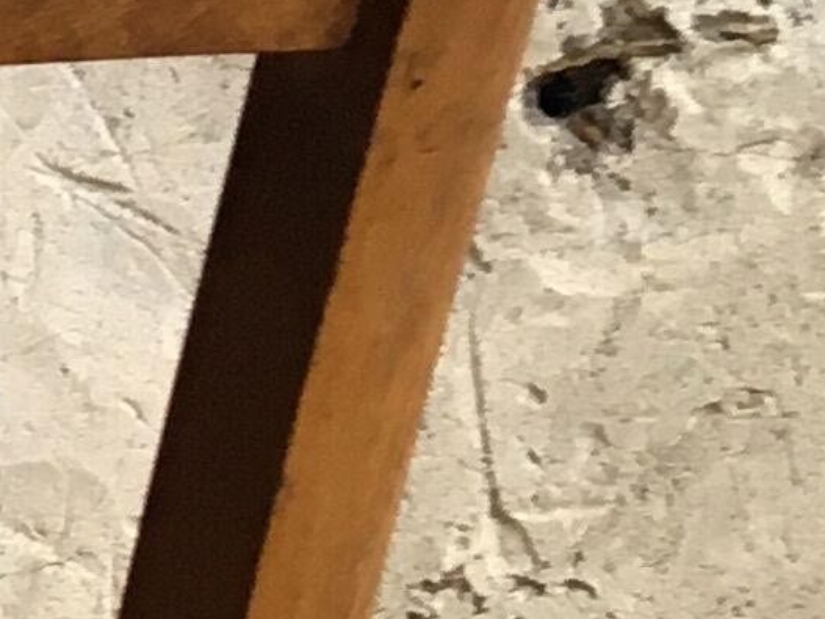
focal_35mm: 222
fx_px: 5290
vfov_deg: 6.5
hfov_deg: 8.2
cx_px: -1177
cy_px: 1197
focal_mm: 4.15
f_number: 2.2
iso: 32
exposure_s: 1/33
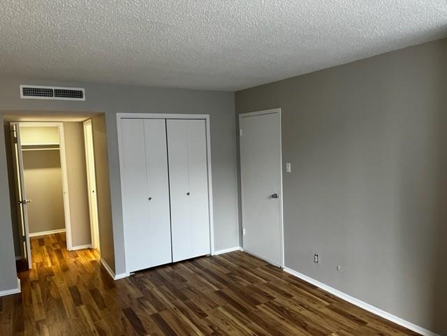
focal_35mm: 26
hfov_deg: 67.3
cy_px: 168
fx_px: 336
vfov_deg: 53.1
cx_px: 224
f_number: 1.6
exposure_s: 1/60
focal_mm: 5.1
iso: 125
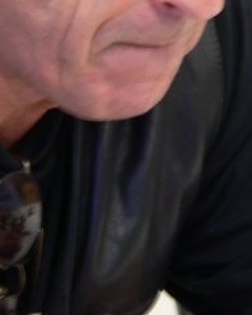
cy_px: 42
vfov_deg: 3.6
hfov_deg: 2.9
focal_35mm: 533
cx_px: 70
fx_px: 4972
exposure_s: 1/4
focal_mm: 28.3
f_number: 2.8
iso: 100
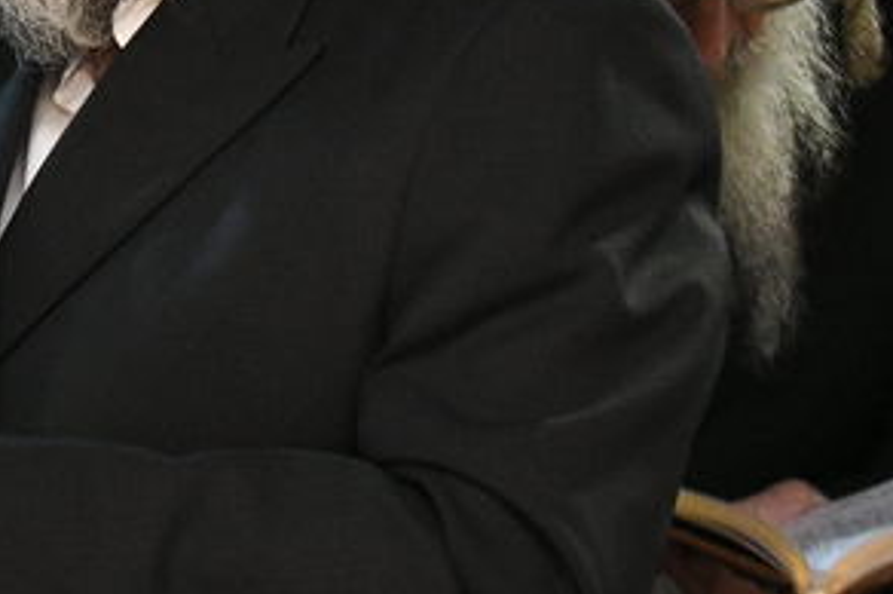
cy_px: -207
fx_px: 4757
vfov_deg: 7.1
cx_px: 101
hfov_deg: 10.7
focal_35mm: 192
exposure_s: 1/50
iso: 4000
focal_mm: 40
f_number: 4
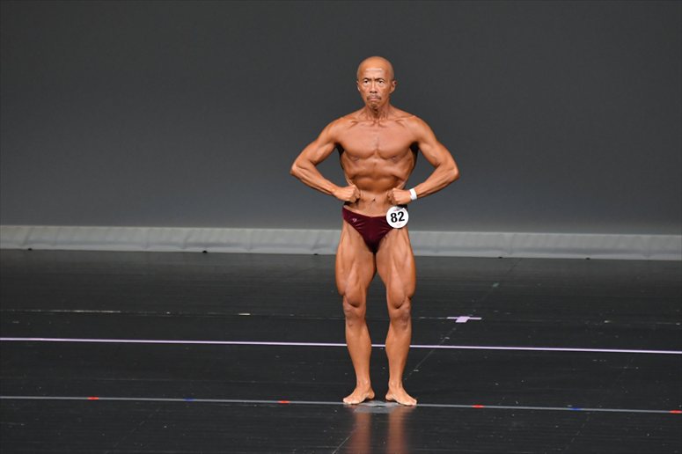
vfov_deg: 4.0
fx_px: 6533
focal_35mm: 345
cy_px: 227
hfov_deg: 6.0
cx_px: 341
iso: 4000
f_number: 5.6
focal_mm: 230
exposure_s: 1/400
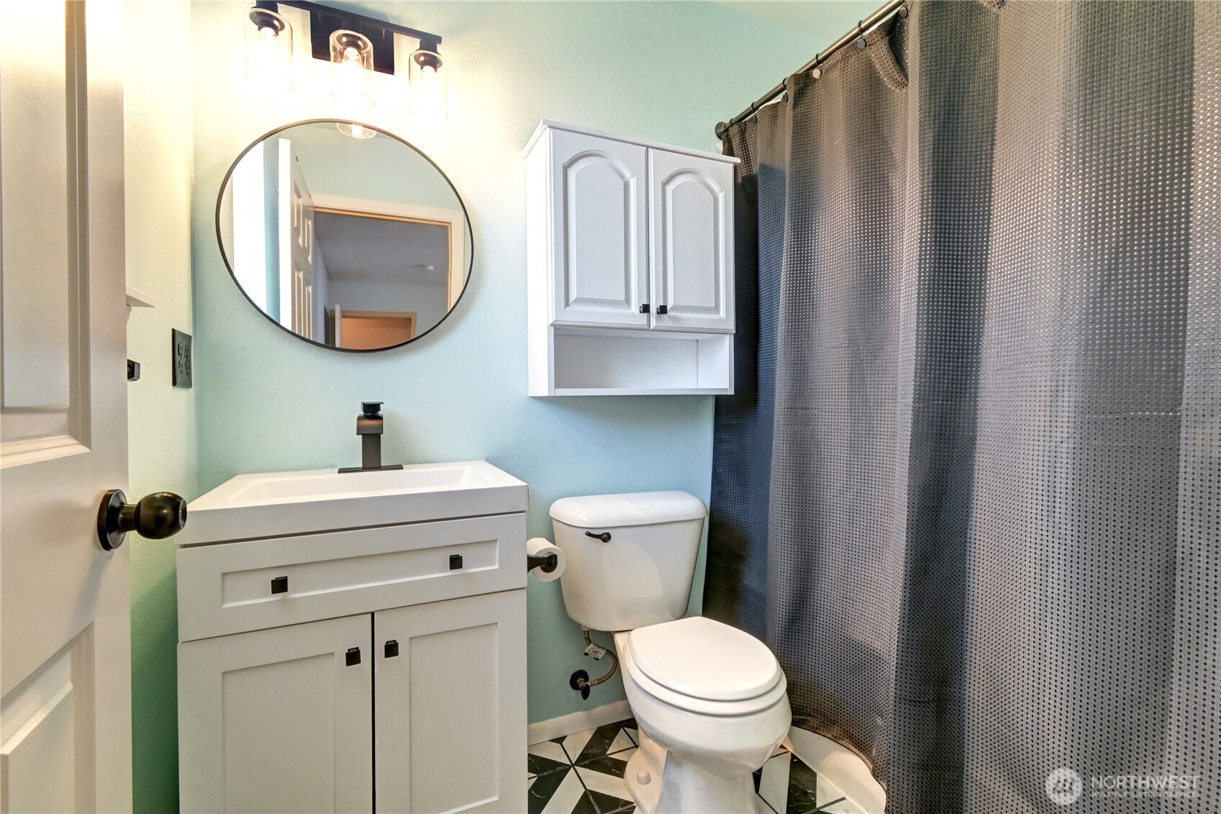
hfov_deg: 100.4
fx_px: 509
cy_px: 407
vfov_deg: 77.3
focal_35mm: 15
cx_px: 610
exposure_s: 1/6
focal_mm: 10
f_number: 11
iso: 3200
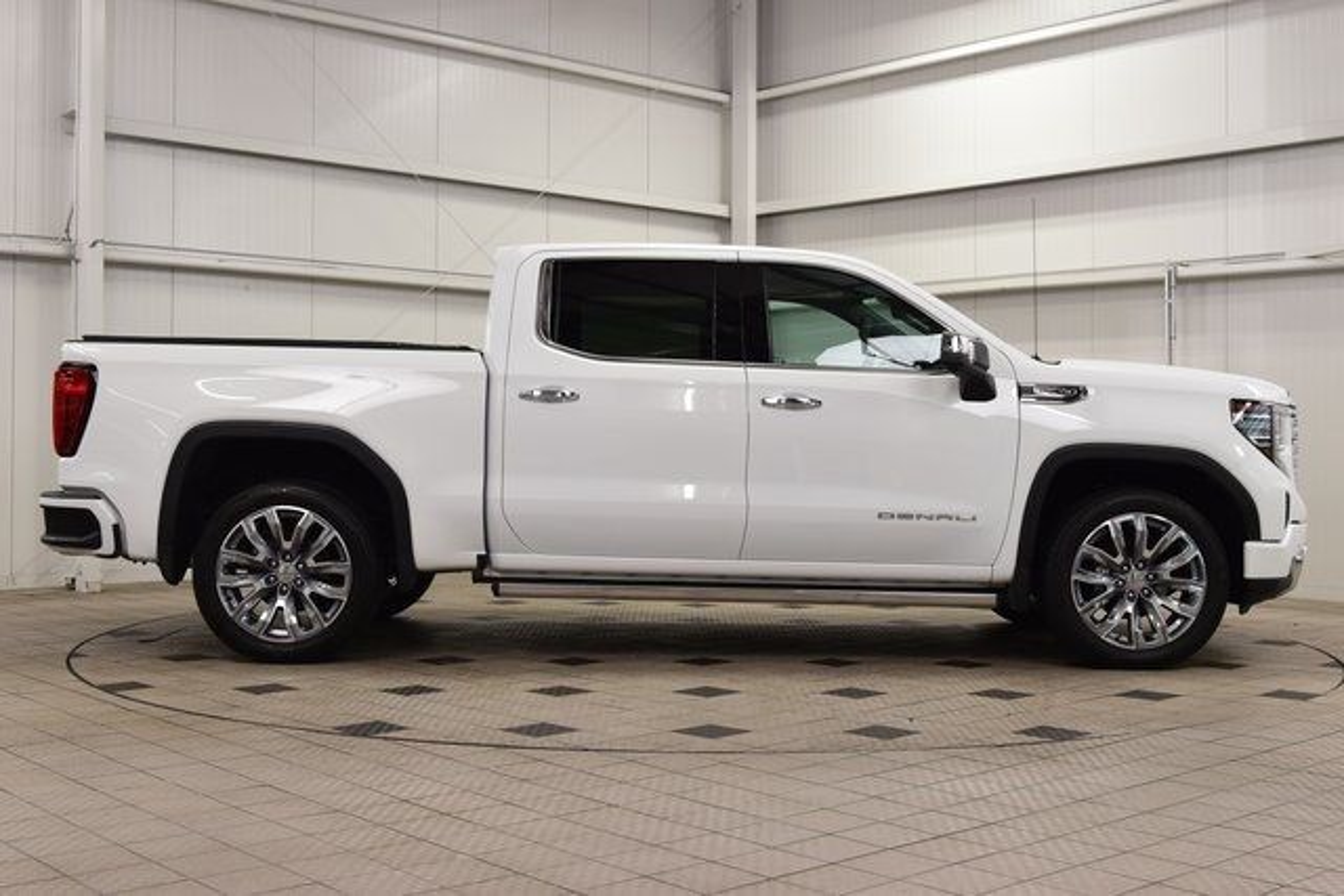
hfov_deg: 45.0
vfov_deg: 30.9
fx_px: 1624
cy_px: 448
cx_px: 672
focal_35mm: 44
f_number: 7.1
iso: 450
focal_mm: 29
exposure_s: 1/30
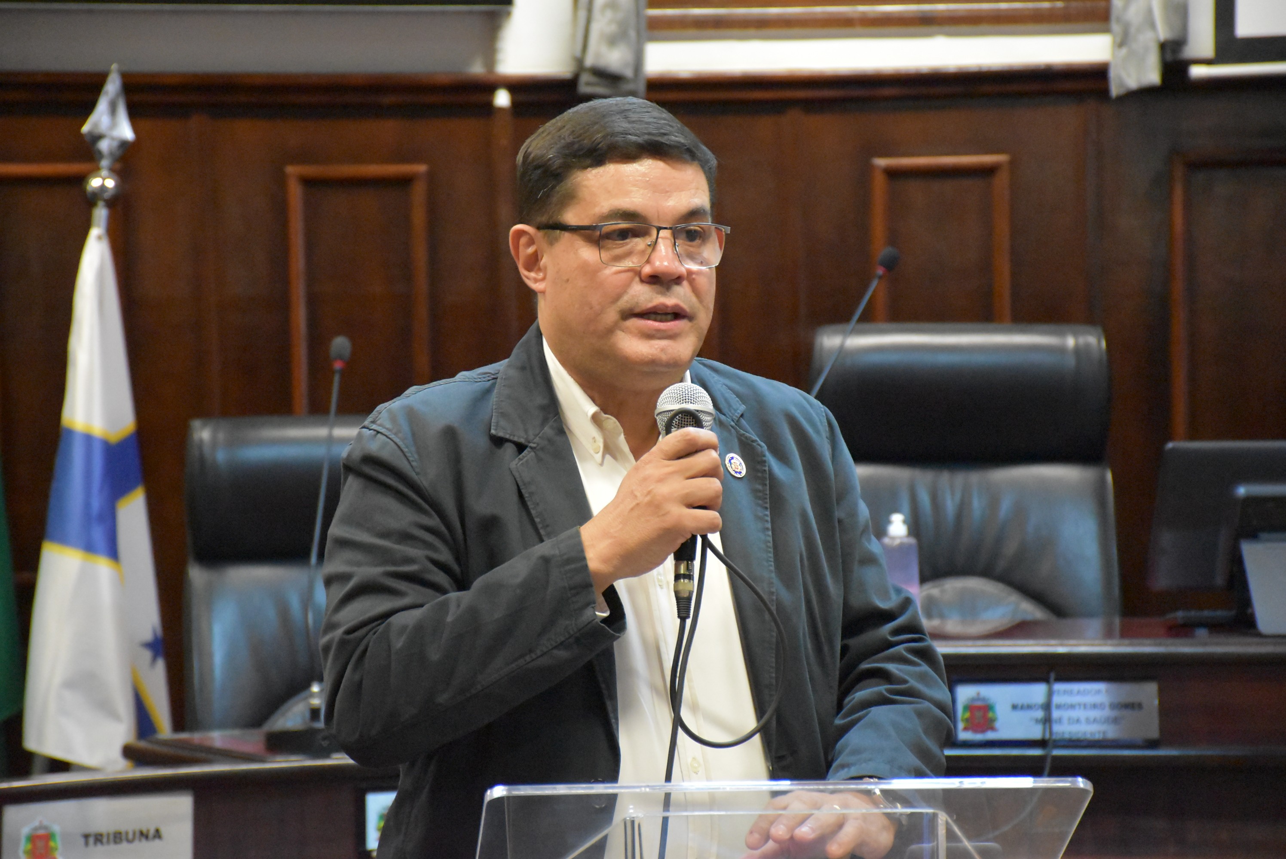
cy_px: 430
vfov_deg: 10.2
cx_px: 643
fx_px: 4826
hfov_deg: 15.2
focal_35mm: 135
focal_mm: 90
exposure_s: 1/125
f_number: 5.3
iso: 9000
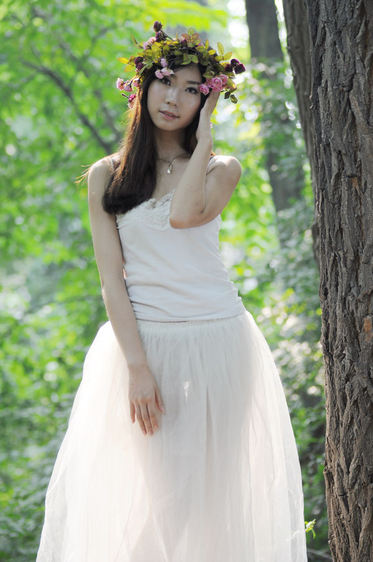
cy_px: 281
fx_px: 2103
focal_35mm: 135
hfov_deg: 10.1
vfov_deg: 15.2
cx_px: 186
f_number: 2.8
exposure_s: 1/160
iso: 200
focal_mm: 90
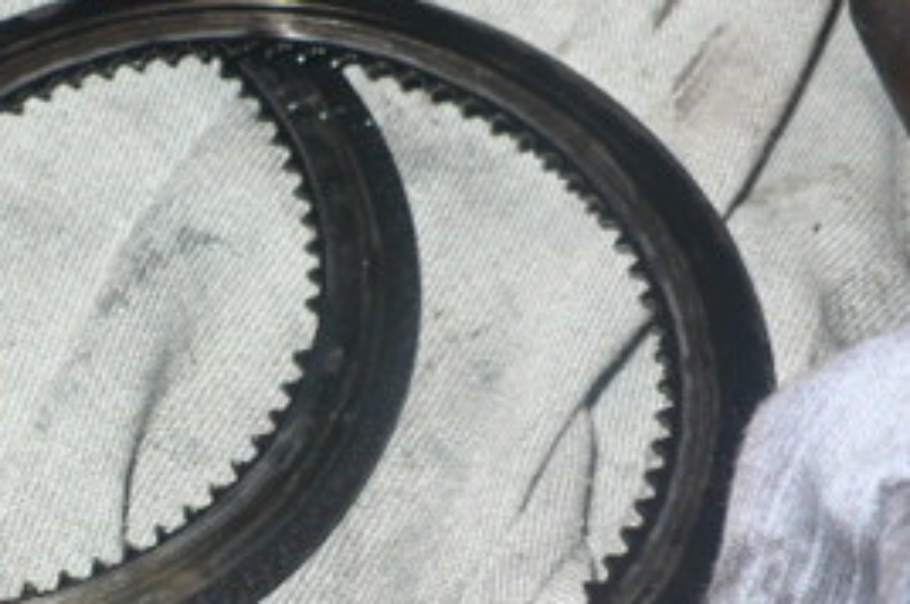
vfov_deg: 14.6
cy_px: 584
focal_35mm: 92
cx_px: 58
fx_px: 2323
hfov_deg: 21.6
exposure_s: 1/30
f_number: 2.8
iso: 100
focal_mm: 6.1
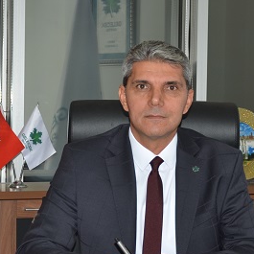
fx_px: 921
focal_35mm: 111
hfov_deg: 15.7
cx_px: 120
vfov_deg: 15.7
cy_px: 166
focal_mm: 30
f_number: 4.2
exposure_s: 1/60
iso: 200
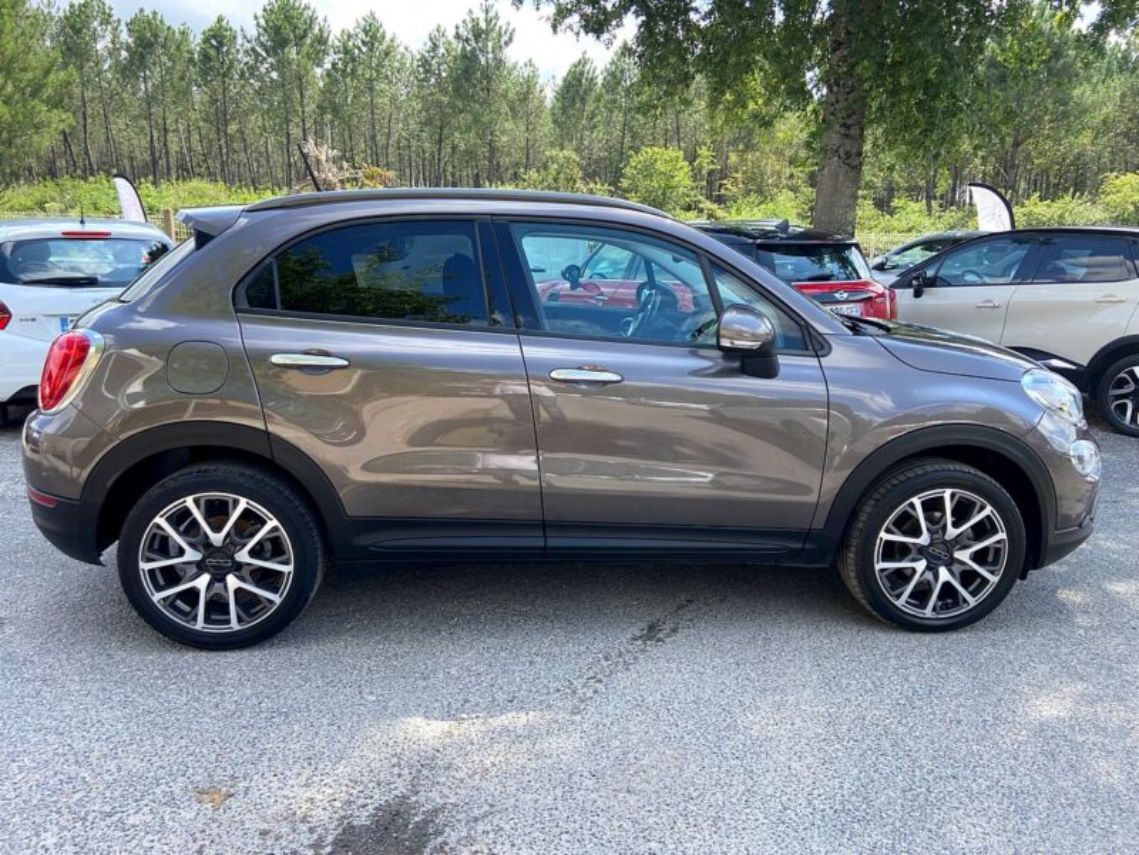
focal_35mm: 26
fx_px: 856
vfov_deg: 53.1
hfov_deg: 67.3
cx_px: 570
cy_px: 428
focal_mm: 4.25
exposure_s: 1/585
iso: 32
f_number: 1.8
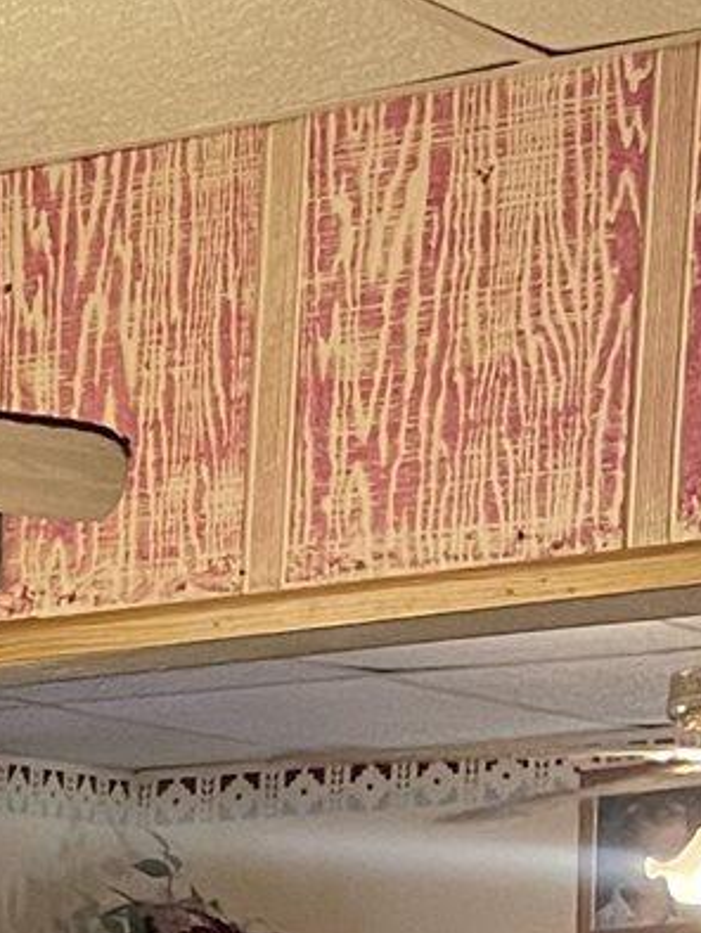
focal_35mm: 152
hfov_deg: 8.9
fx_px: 4100
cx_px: -926
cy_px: 1956
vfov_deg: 11.5
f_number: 1.6
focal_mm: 4.2
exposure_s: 1/60
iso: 500
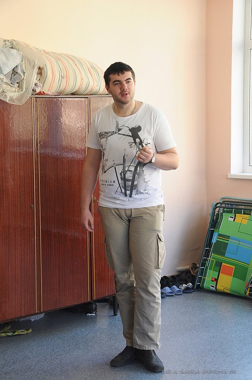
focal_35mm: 75
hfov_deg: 18.1
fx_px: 790
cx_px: 126
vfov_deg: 27.0
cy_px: 190
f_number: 8
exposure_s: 1/25
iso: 500
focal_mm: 50
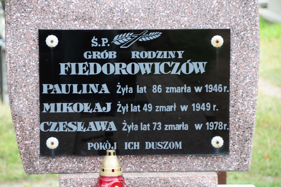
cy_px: 94
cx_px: 140
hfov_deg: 10.6
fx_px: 1520
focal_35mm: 195
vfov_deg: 7.0
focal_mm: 130
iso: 250
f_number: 7.1
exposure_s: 1/60
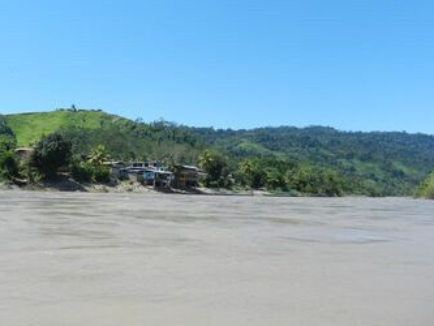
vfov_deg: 46.8
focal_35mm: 30
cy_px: 149
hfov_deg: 59.5
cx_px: 175
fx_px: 376
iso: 160
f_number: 3.5
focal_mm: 4.5
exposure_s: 1/1250
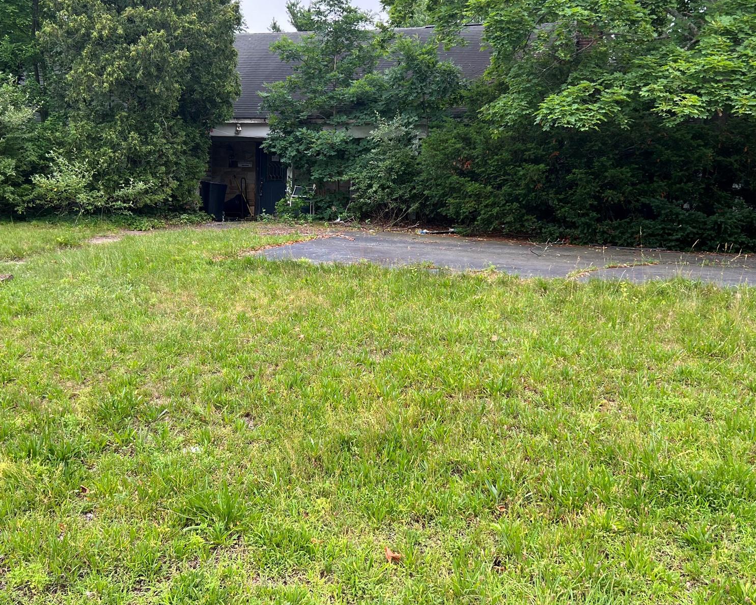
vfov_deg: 42.1
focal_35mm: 35
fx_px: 783
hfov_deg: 51.5
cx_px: 383
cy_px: 249
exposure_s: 1/134
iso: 32
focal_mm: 5.7
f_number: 1.5
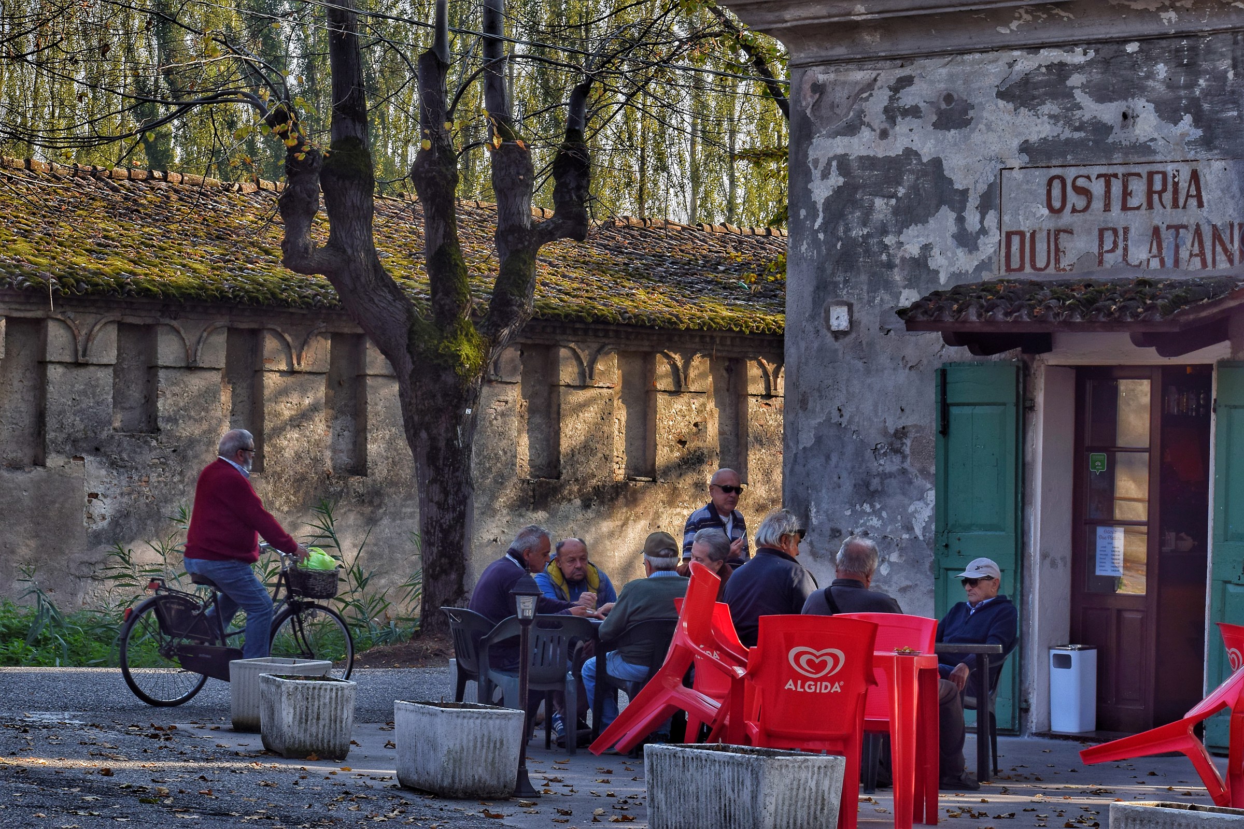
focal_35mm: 105
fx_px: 3628
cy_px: 414
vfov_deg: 13.0
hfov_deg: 19.5
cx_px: 622
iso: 200
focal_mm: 70
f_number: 14
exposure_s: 1/125
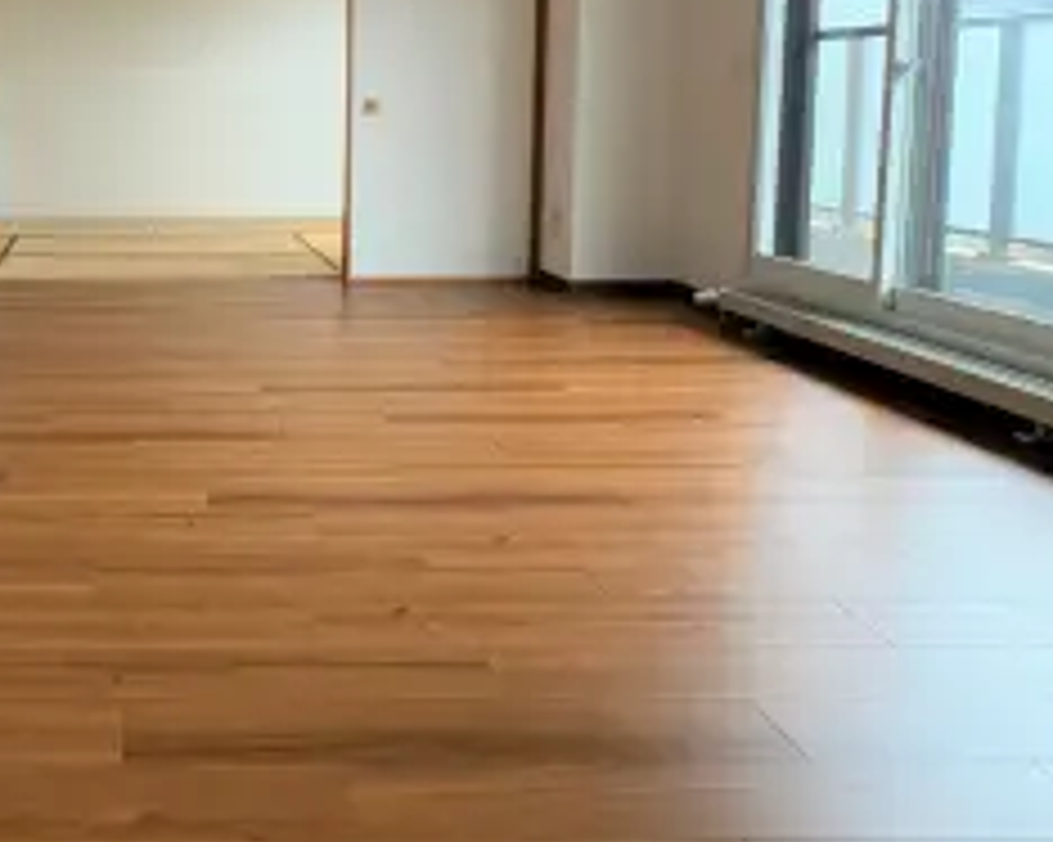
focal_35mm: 35
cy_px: 189
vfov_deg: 40.7
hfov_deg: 46.6
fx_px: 1090
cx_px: 108
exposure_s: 1/50
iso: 400
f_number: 2.2
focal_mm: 2.22
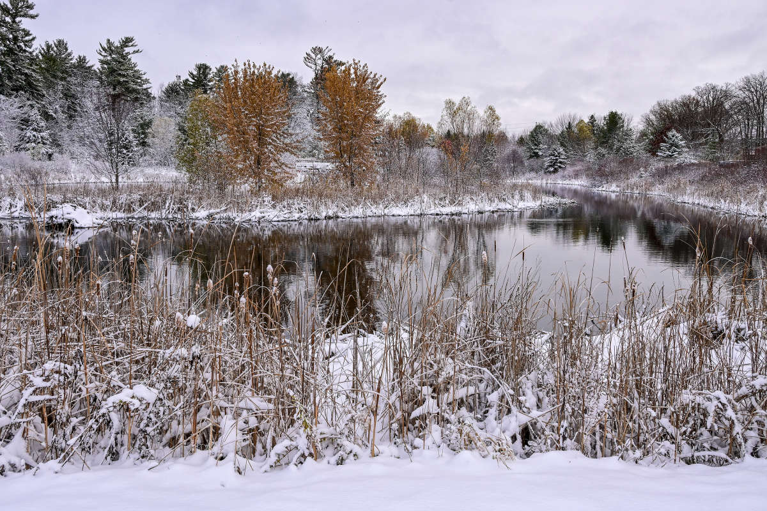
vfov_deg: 40.8
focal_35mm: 32
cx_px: 384
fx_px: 687
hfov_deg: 58.3
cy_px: 256
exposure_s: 1/60
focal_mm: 21.5
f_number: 11
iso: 100
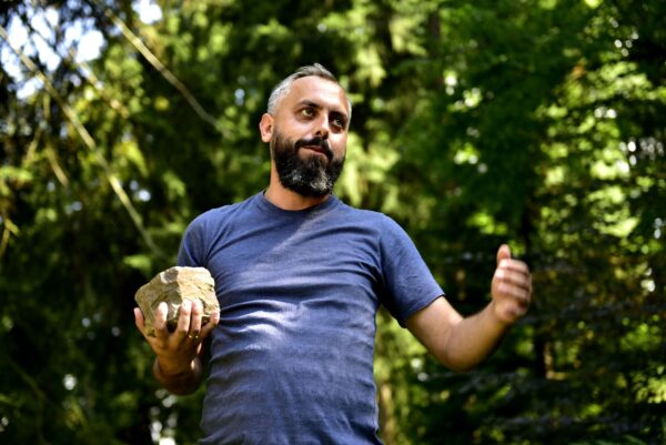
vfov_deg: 23.4
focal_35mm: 58
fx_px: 1074
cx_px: 333
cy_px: 222
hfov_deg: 34.5
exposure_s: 1/200
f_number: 2.8
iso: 100
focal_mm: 58
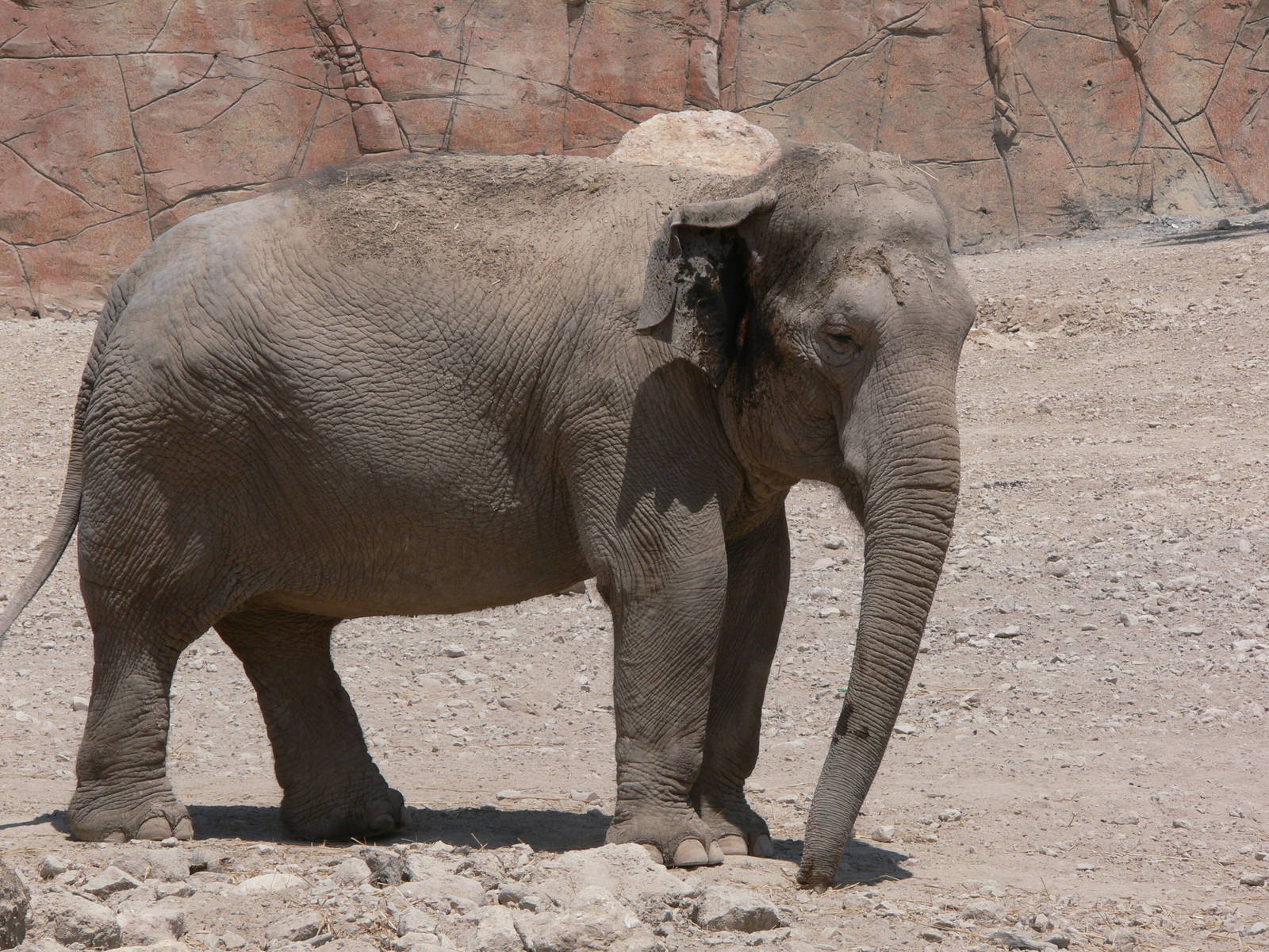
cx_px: 634
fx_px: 9568
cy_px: 476
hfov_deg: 7.6
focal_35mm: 261
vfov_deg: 5.7
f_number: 8
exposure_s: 1/400
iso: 80
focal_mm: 55.2
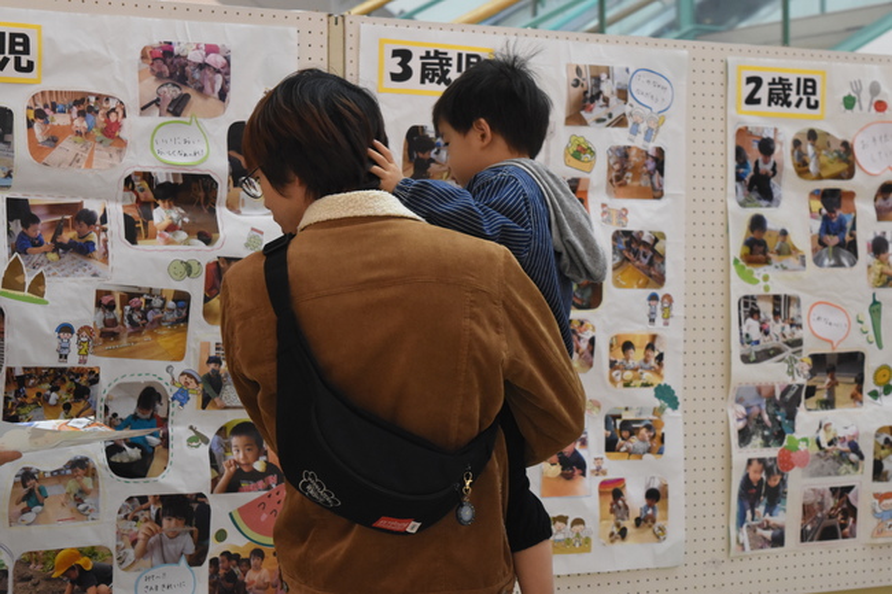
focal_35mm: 82
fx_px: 2044
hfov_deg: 24.6
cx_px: 446
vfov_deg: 16.5
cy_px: 297
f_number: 5.6
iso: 2000
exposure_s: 1/125
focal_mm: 55
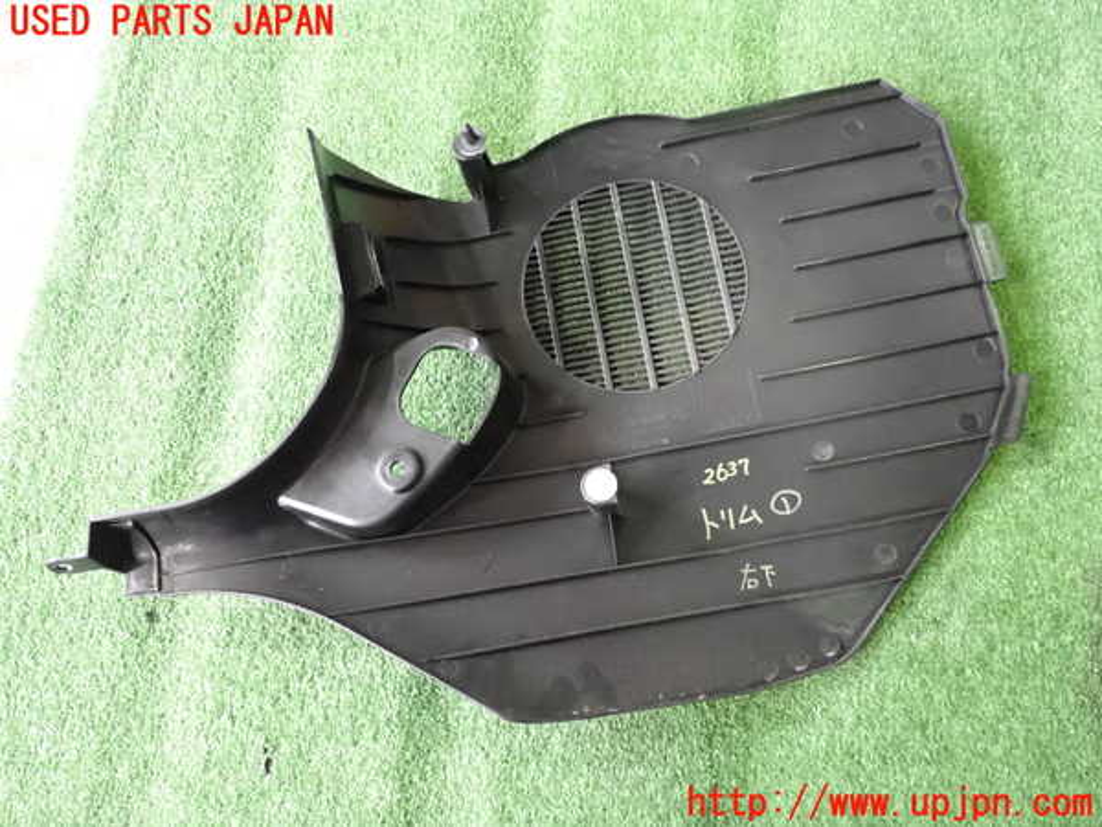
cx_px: 551
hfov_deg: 60.0
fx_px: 955
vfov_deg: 46.8
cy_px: 414
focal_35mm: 30
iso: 2000
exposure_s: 1/100
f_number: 2.3
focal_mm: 5.4
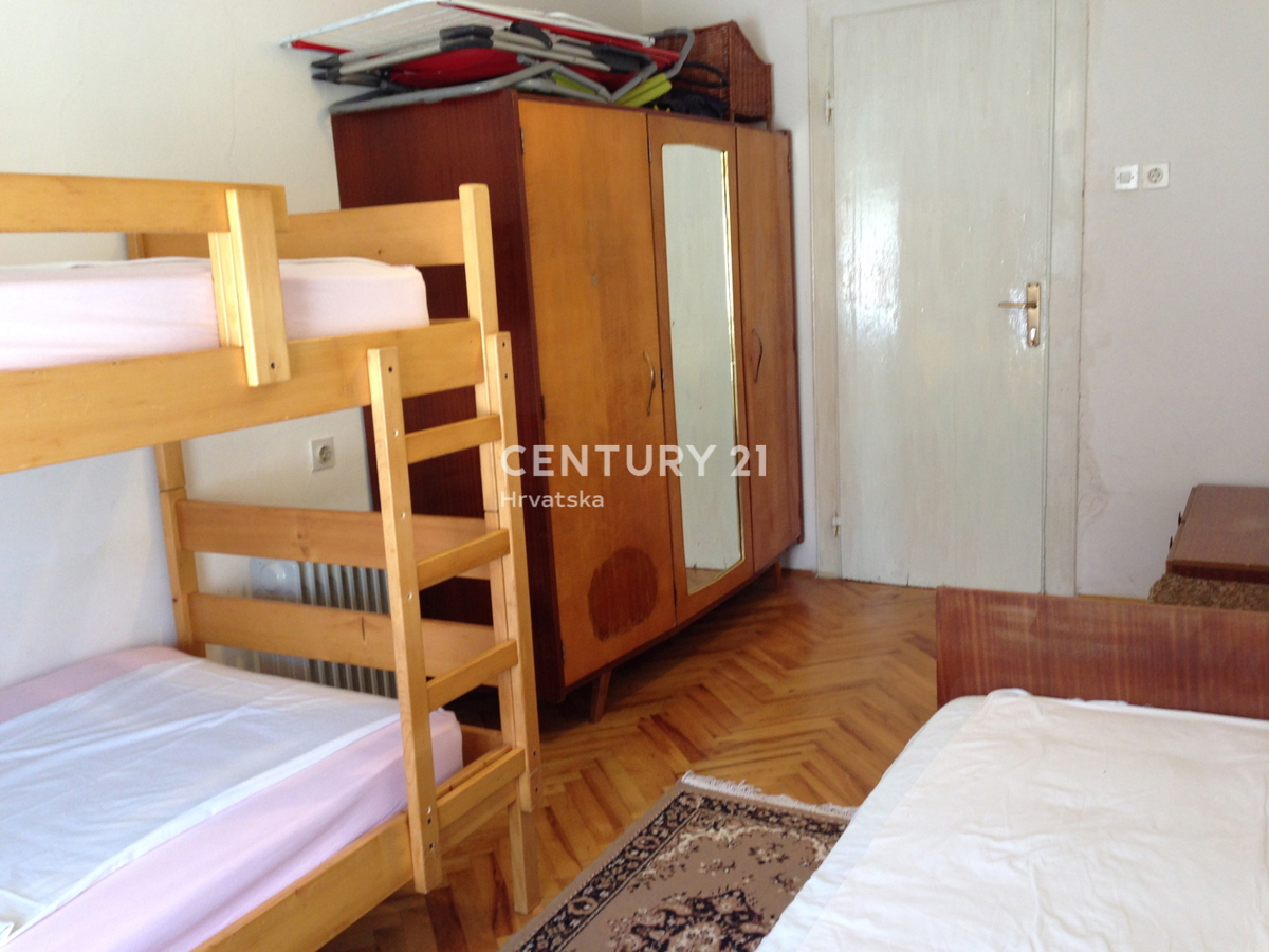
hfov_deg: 55.4
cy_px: 476
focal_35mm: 33
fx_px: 1210
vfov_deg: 42.9
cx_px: 634
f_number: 2.4
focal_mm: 4.12
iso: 80
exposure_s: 1/20
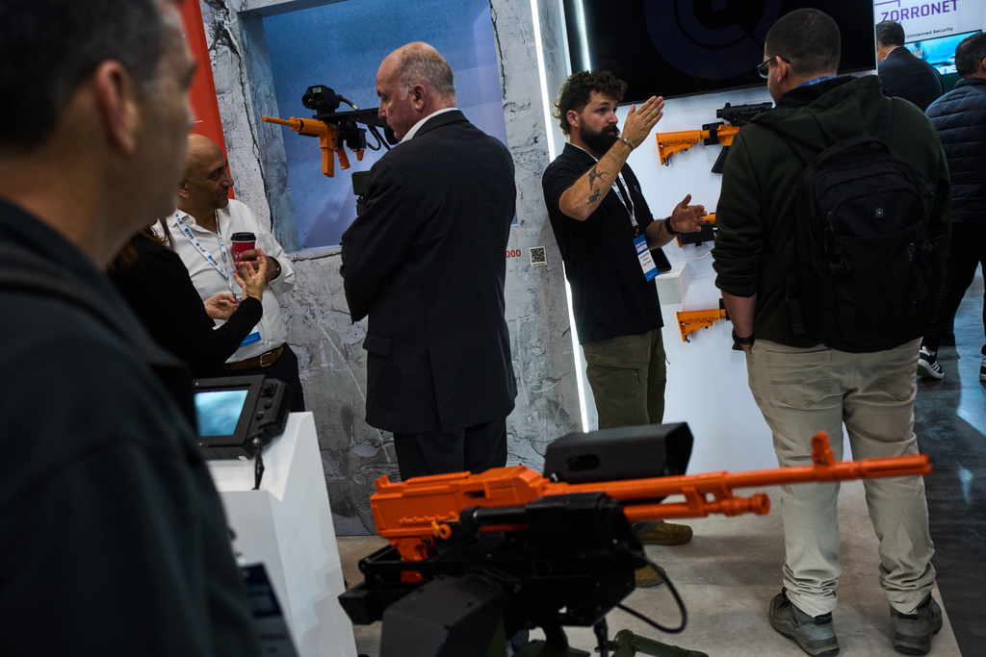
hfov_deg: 54.4
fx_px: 959
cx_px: 493
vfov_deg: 37.9
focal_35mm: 35
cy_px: 328
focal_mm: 35
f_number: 3.5
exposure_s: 1/200
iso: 800
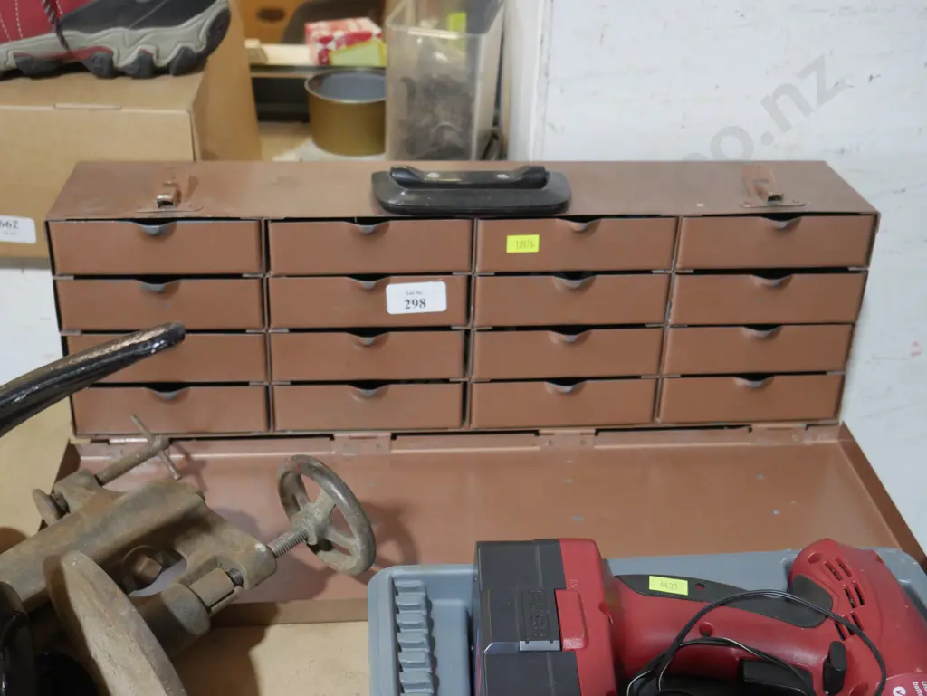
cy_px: 348
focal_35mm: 46
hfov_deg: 41.2
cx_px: 464
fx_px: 1232
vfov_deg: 31.5
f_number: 5.1
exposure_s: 1/60
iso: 1600
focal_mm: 23
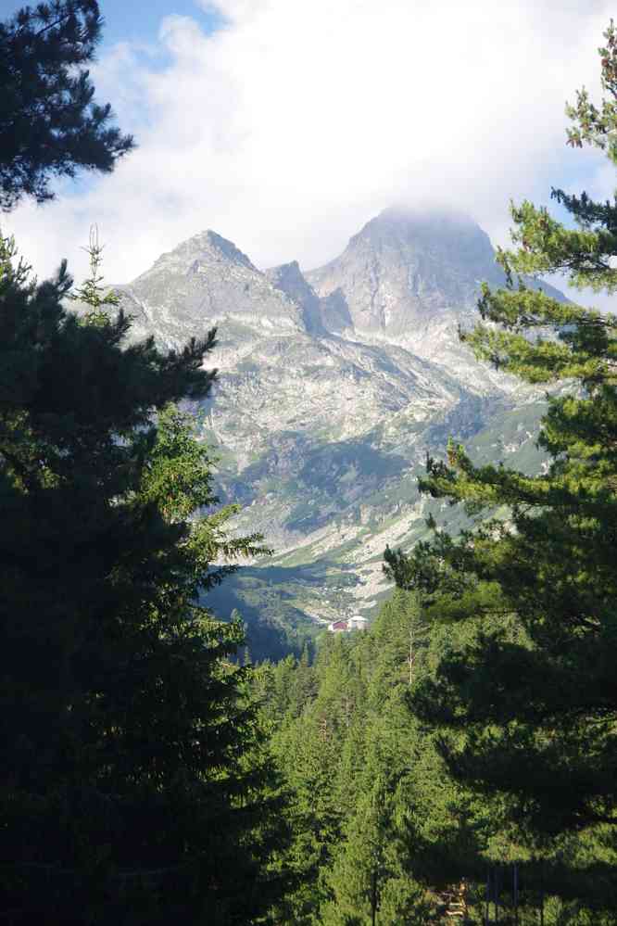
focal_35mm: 72
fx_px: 1851
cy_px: 463
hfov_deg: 18.9
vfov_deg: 28.1
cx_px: 308
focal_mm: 47.5
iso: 400
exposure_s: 1/80
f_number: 7.1
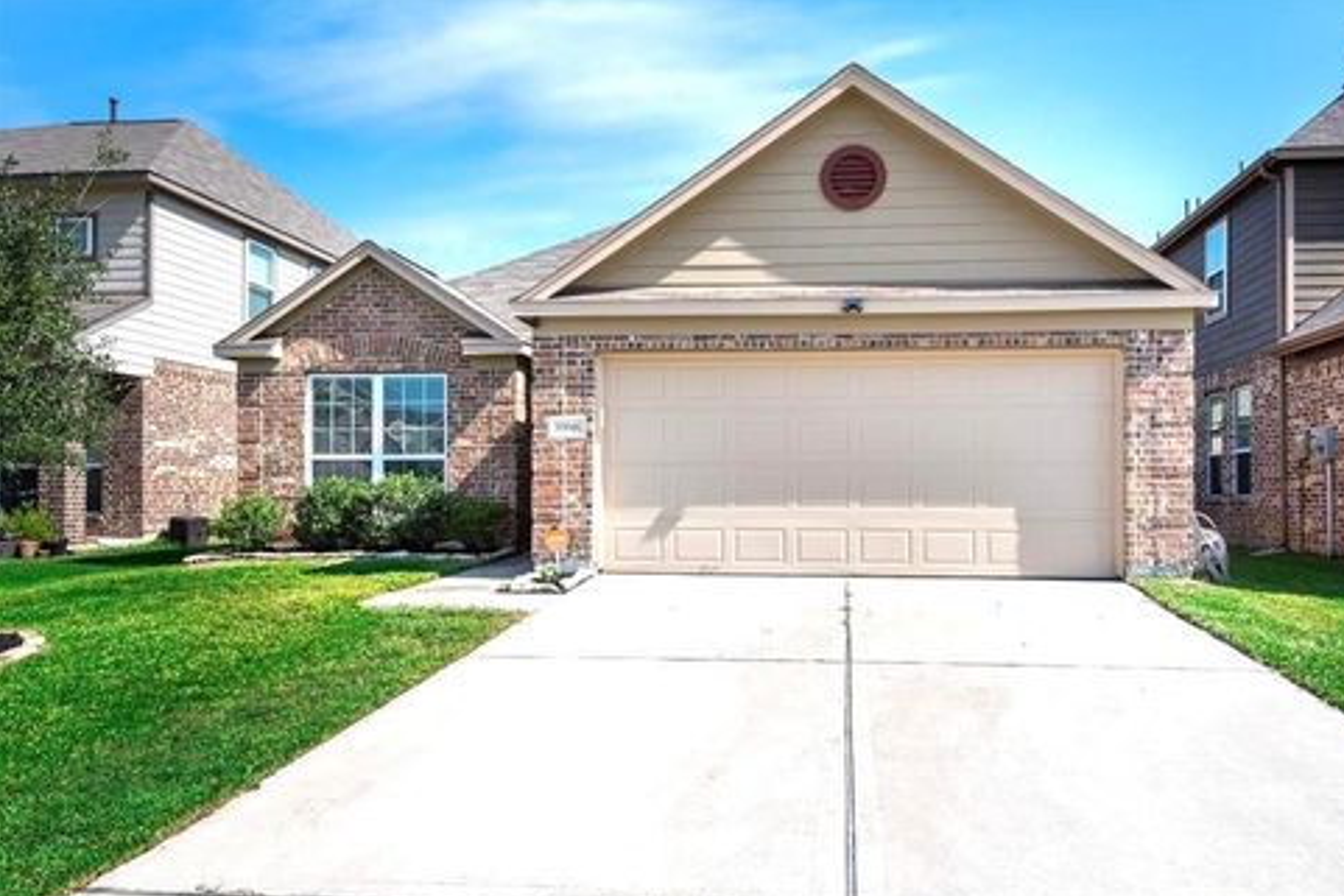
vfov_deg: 48.0
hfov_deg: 67.3
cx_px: 696
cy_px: 459
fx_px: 1008
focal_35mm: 27
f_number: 7.1
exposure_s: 1/3200
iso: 500
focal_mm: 26
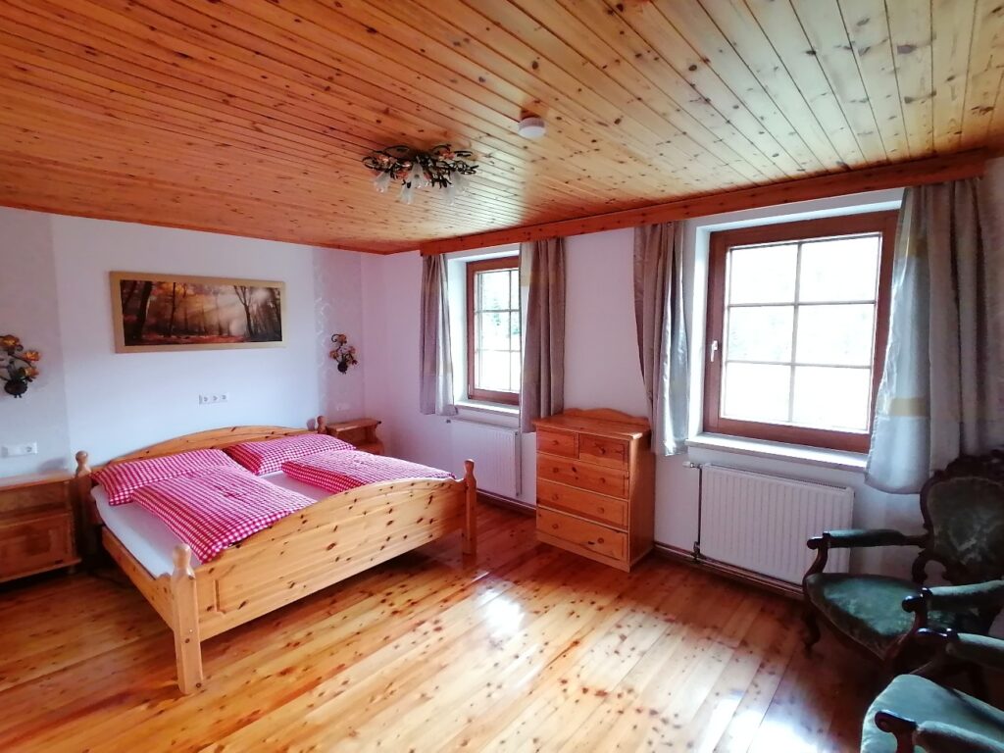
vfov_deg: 74.7
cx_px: 502
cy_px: 376
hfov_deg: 91.0
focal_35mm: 17
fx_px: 493
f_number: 2.4
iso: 250
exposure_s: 1/33.3
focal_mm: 2.84
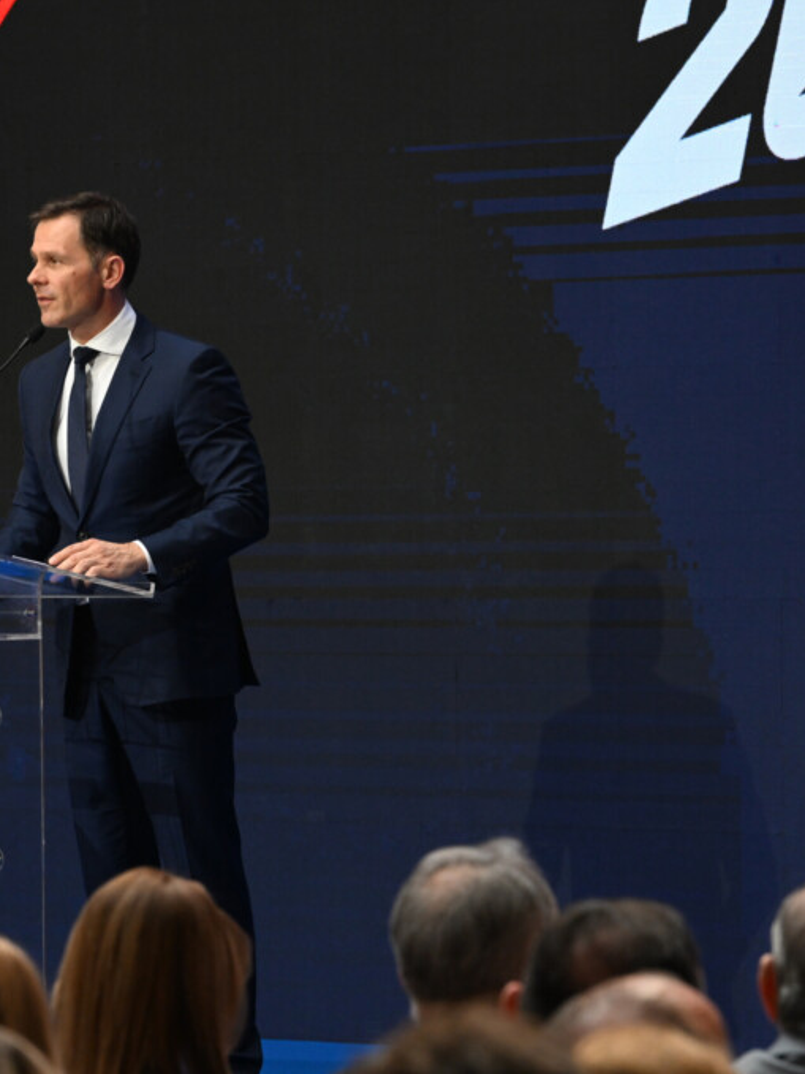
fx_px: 8995
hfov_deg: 5.1
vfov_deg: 6.8
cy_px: 539
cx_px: 127
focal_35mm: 290
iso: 3200
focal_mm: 200
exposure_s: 1/160
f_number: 8
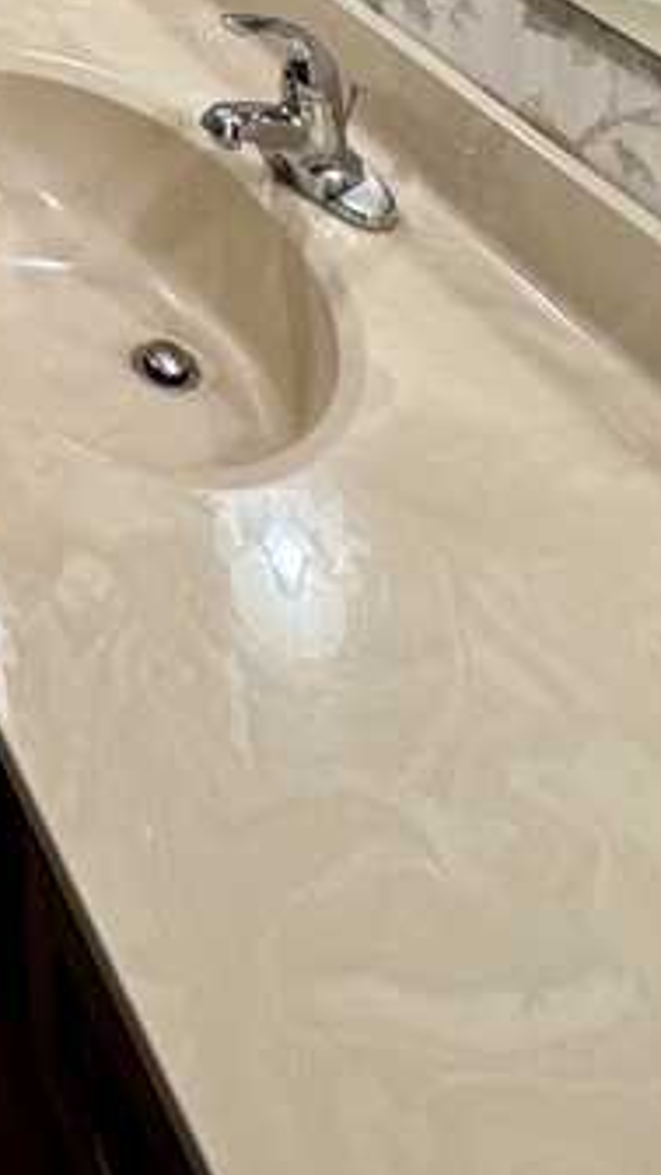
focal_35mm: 49
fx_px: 1527
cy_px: -671
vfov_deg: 26.7
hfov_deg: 20.4
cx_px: -367
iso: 200
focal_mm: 2.22
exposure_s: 1/60
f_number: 2.2
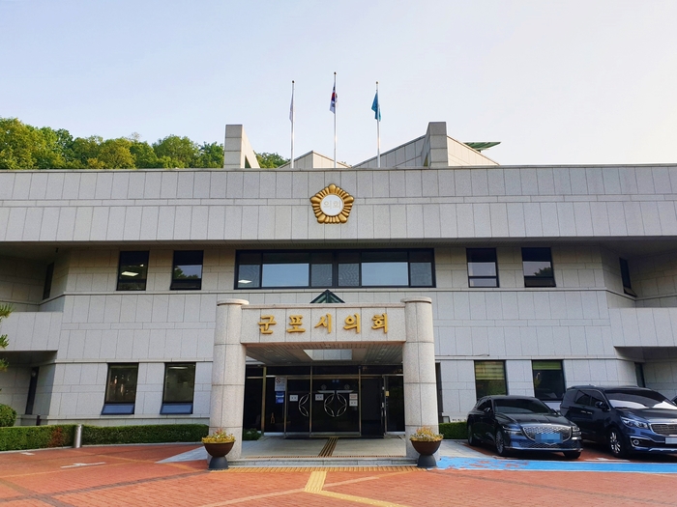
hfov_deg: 67.3
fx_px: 508
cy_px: 254
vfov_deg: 53.1
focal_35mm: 26
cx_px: 338
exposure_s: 1/1477
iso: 50
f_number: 2.4
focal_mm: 4.3
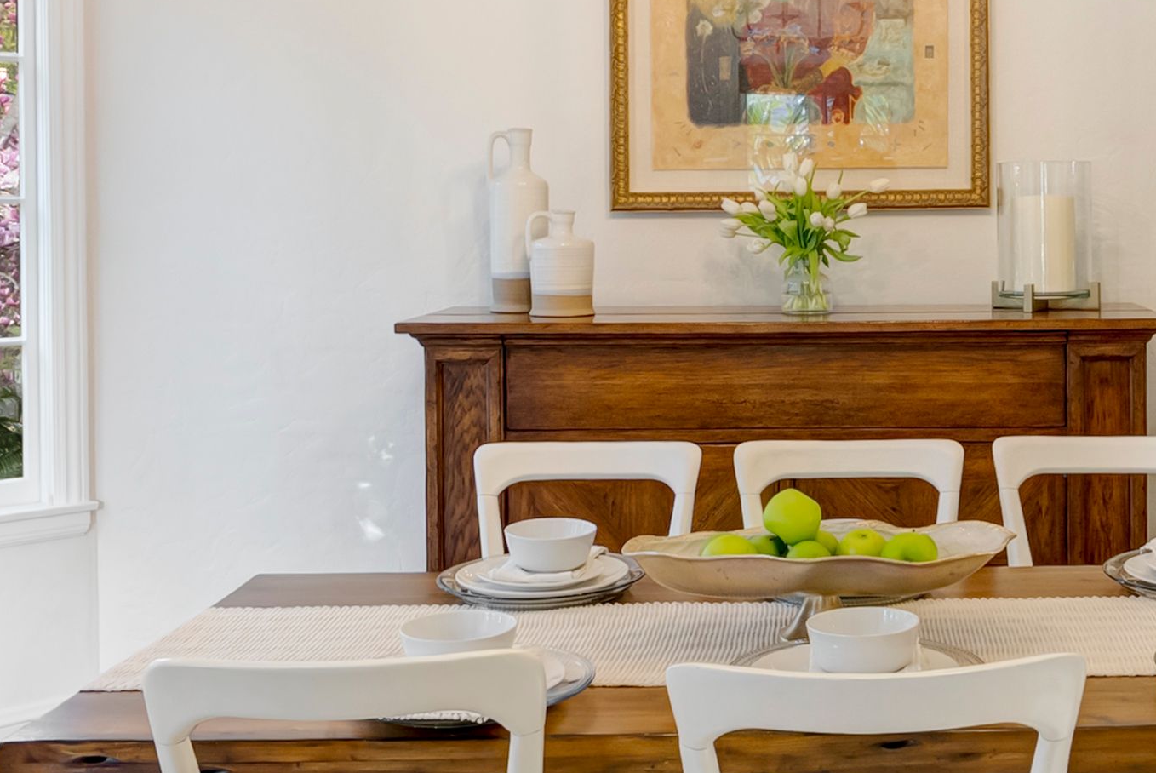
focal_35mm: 50
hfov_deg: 38.6
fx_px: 1607
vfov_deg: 26.6
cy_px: 174
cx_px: 858
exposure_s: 1/30
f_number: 8
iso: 800
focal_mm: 16
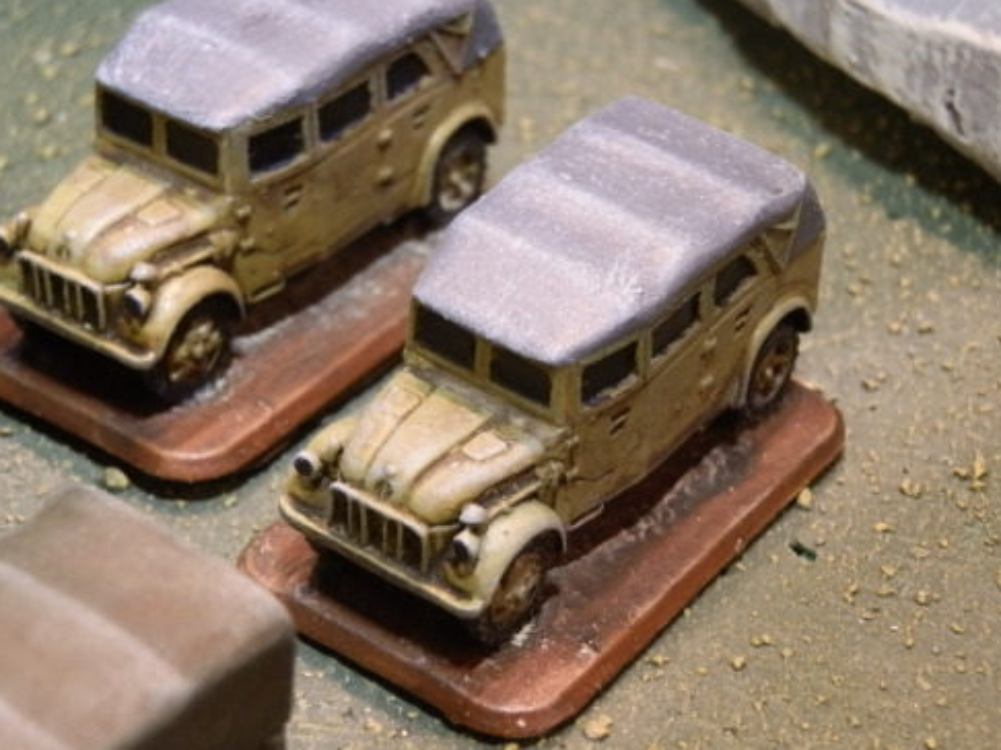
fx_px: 2457
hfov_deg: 23.0
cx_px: 461
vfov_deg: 17.3
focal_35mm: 85
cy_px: 346
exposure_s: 1/20
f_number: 3.9
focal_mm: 13.82
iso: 400
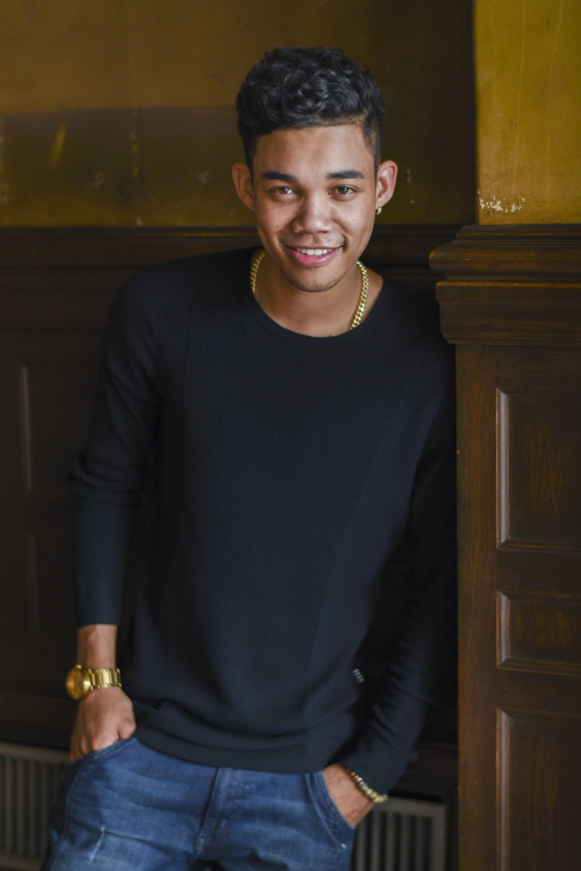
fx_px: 1404
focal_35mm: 58
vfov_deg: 34.5
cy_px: 436
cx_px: 290
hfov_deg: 23.4
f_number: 2
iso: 200
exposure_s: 1/400
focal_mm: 58
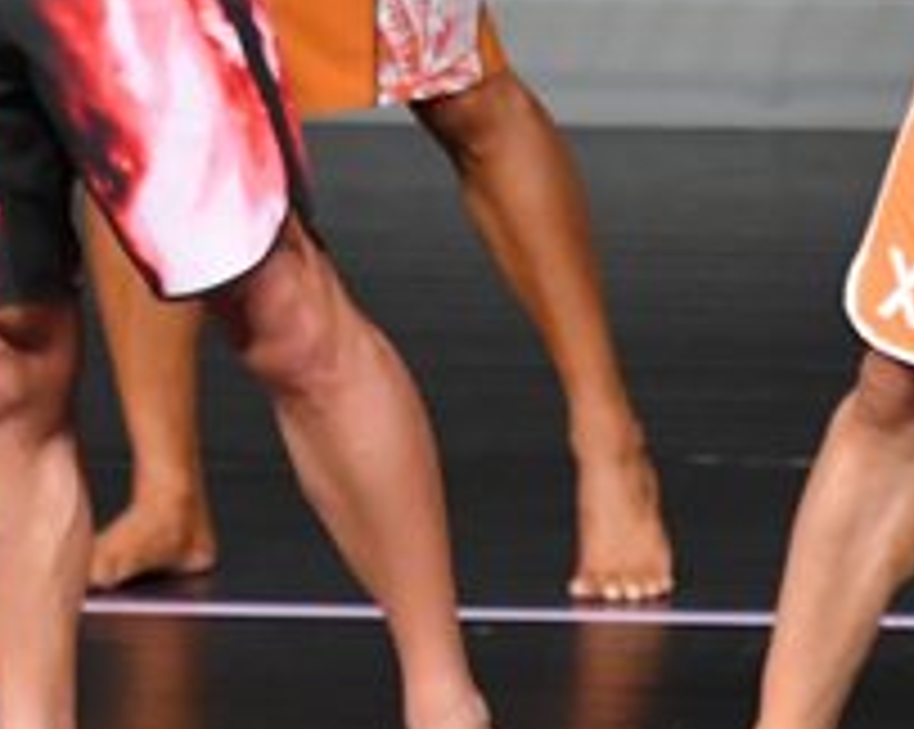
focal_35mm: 1344
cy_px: -171
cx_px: 173
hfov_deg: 1.4
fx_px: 36321
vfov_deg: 1.2
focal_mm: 250
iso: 4000
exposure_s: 1/400
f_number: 5.6
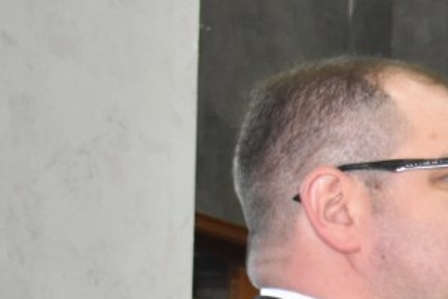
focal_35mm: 195
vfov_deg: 6.9
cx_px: 811
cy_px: 492
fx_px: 2428
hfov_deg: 10.0
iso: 2500
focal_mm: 34
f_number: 4.5
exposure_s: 1/60
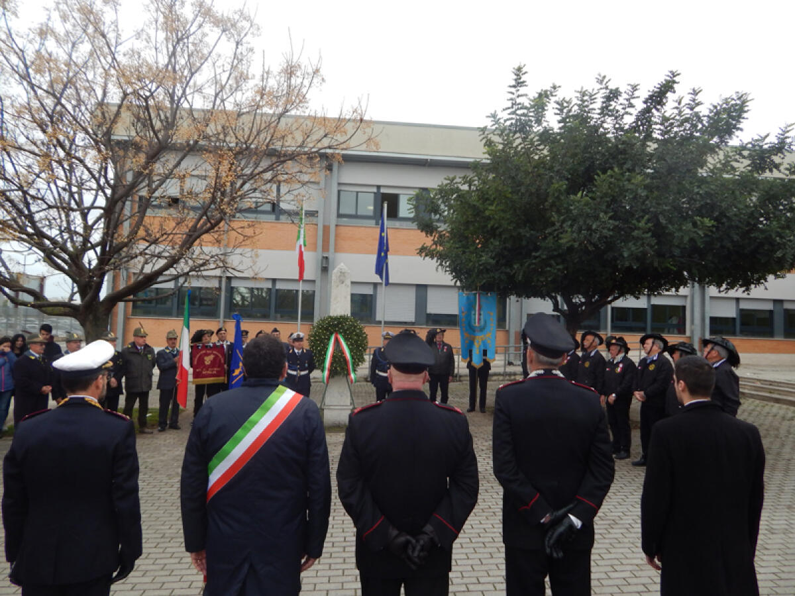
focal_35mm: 23
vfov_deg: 58.9
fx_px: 528
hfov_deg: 73.9
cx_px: 398
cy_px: 298
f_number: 3
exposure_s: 1/200
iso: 125
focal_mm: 4
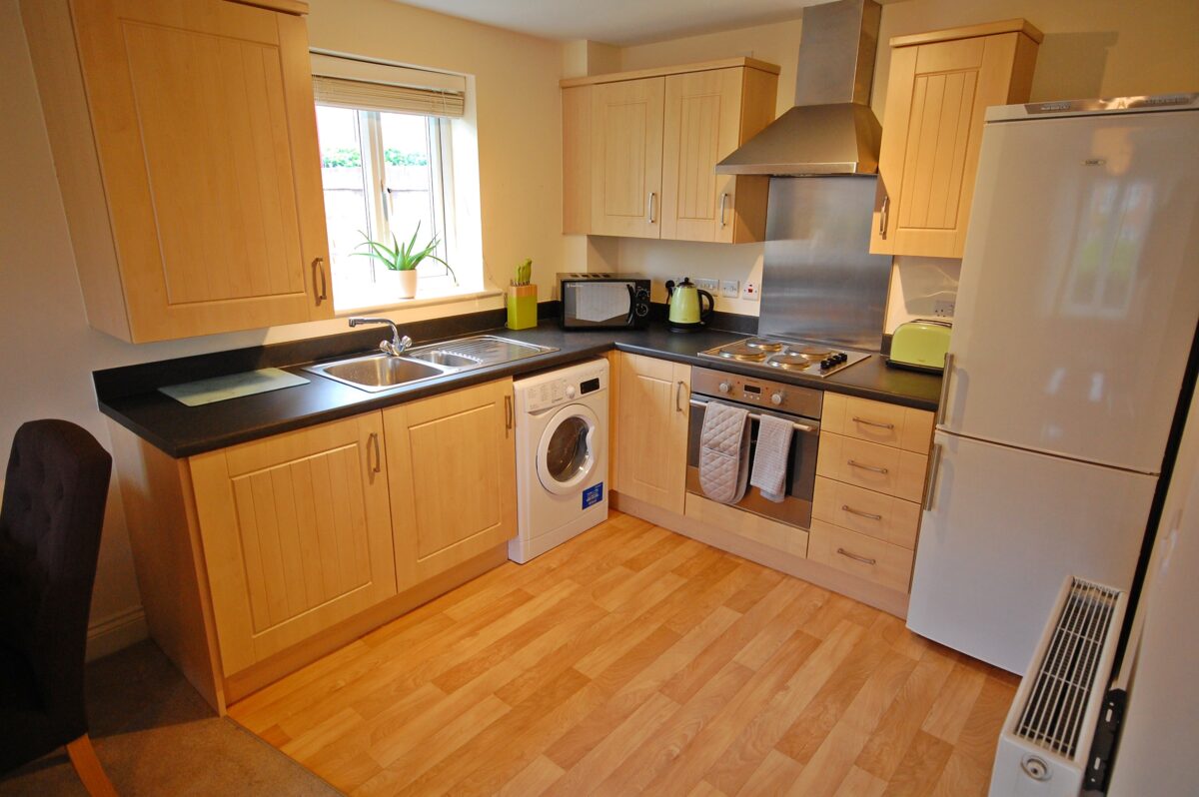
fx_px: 699
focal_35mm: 21
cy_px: 398
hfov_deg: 81.3
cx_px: 600
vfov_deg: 59.4
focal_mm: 14
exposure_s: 1/40
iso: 800
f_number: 4.8
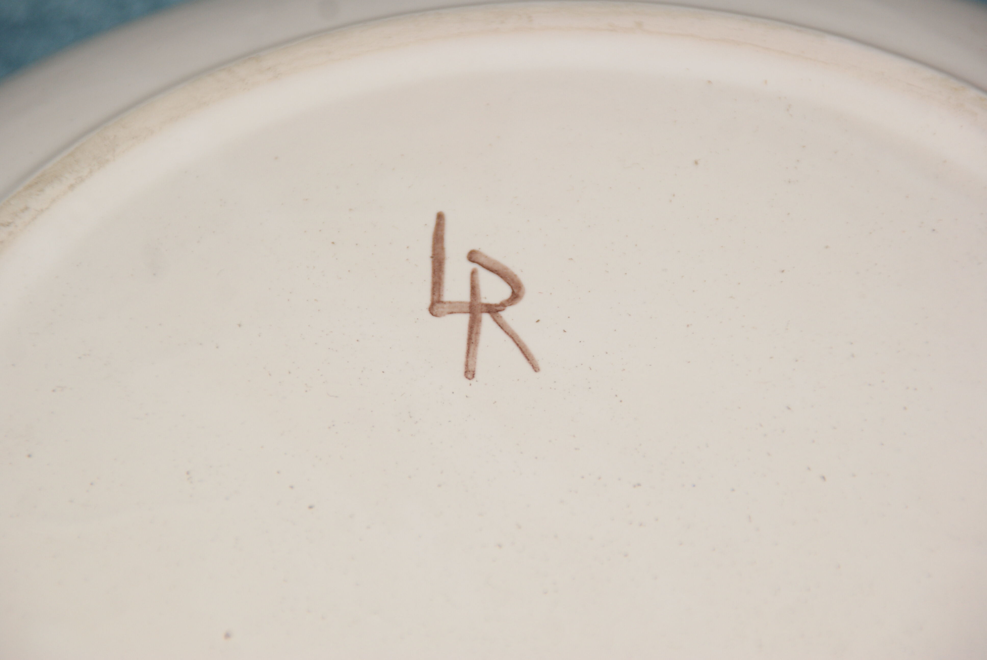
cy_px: 330
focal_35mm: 300
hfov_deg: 6.9
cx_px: 494
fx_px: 8235
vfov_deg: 4.6
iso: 400
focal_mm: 200
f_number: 6.3
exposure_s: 1/125
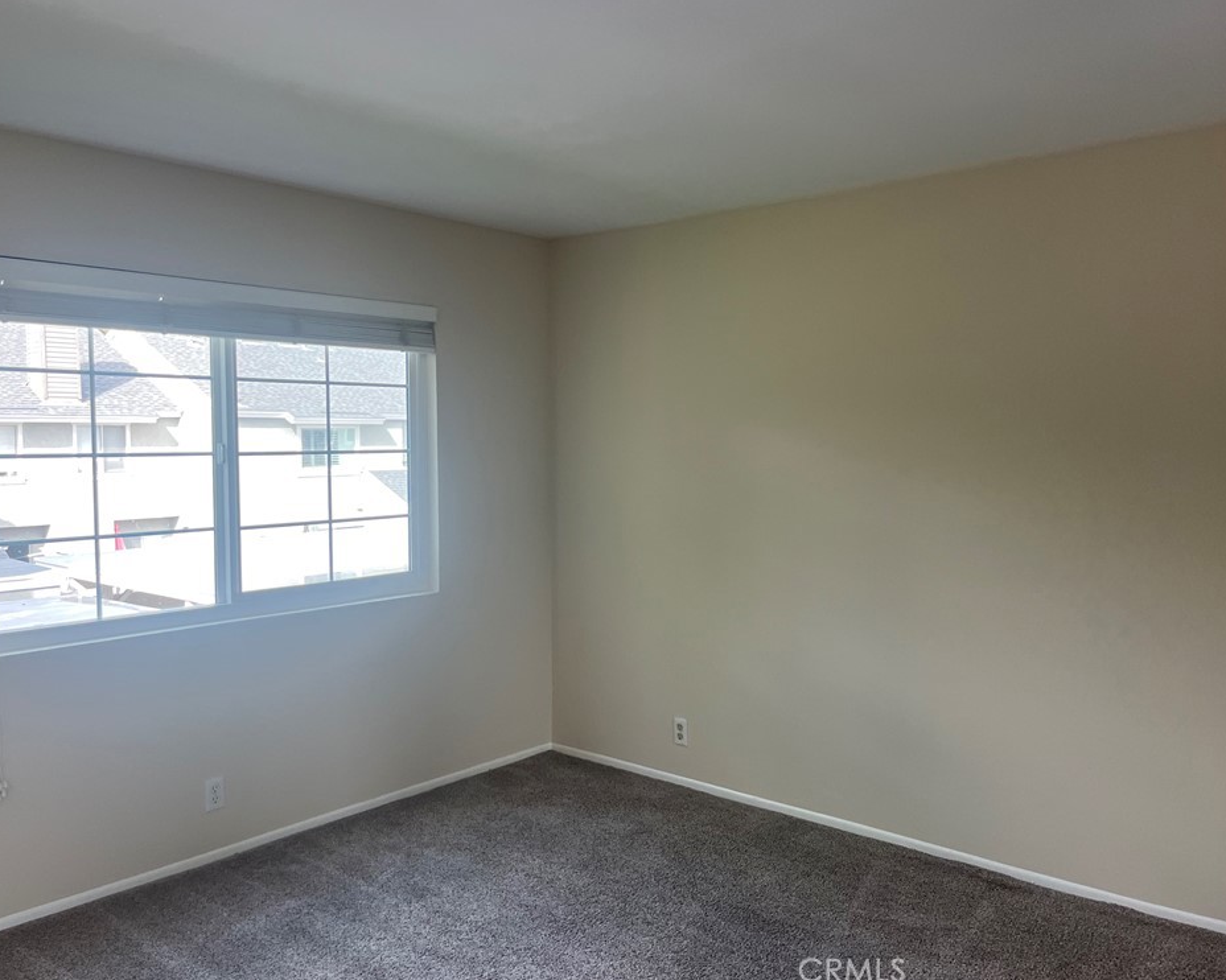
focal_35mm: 28
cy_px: 482
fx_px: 1016
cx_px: 665
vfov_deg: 51.5
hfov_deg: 62.1
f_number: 1.6
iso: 80
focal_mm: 5.1
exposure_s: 1/120
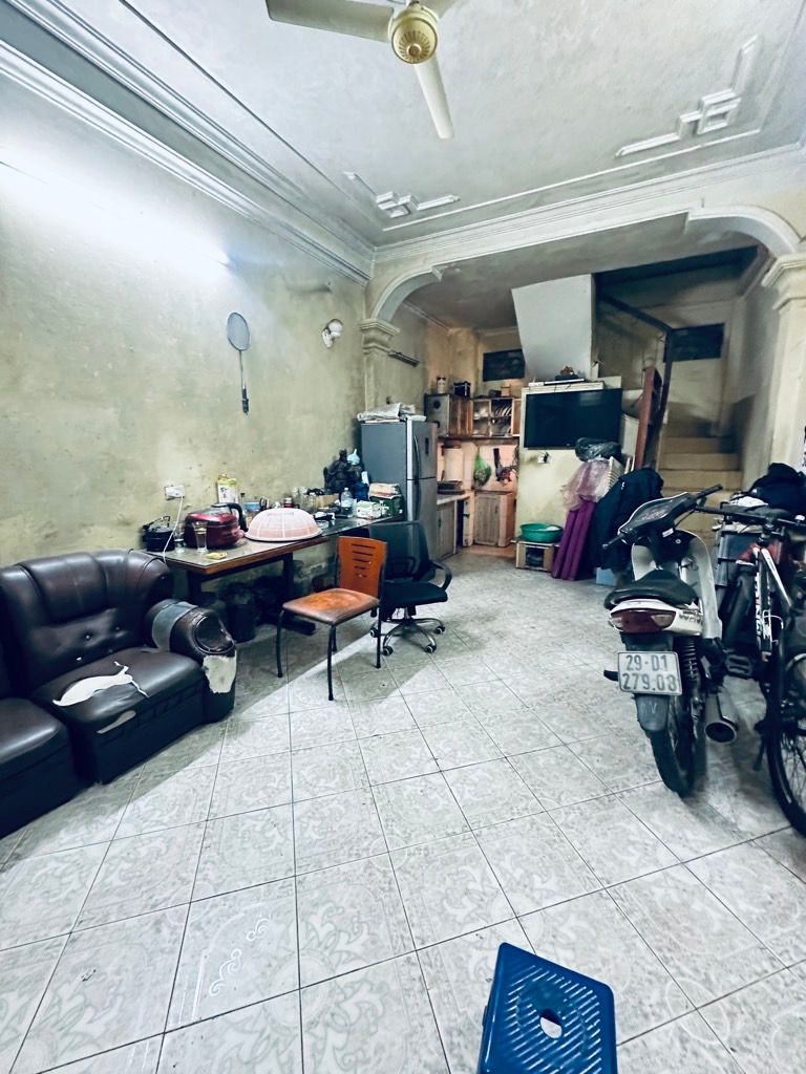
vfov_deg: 102.1
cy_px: 537
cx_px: 403
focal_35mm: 14
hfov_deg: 85.7
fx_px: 435
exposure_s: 1/34
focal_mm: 2.22
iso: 1000
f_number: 2.2
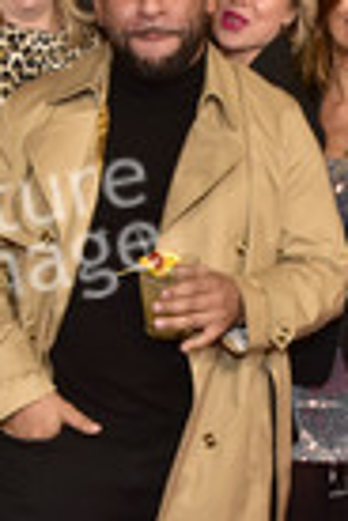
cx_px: 76
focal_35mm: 81
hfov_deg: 16.7
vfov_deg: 24.5
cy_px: 438
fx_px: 1174
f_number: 8
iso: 2000
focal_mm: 28
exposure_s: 1/250
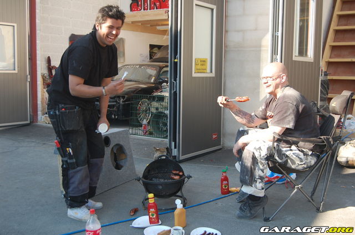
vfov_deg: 31.8
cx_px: 178
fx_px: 413
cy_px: 118
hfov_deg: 46.5
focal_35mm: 42
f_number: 5
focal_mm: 28
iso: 400
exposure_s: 1/100
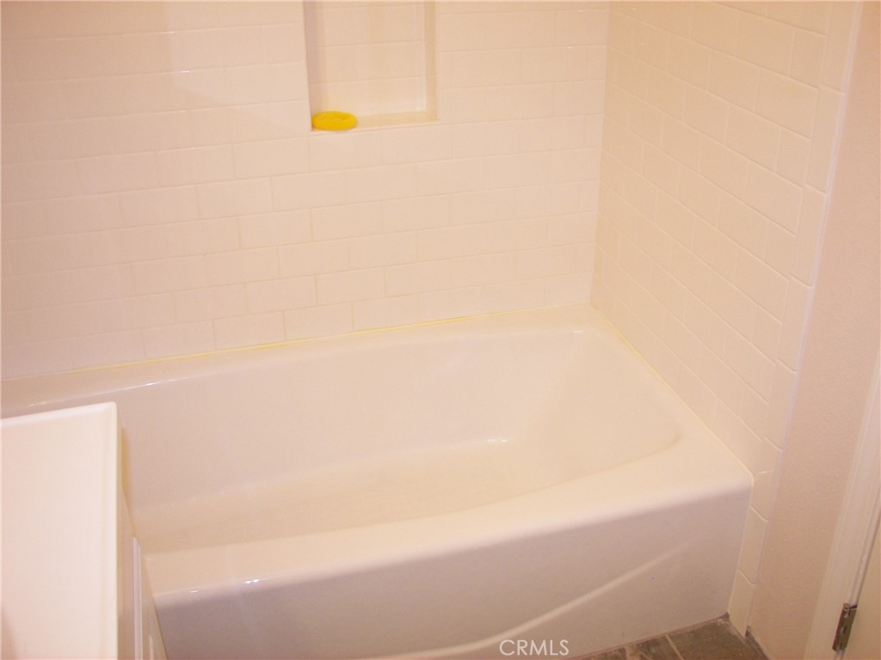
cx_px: 440
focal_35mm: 36
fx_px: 916
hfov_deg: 51.4
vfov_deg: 39.7
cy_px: 330
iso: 100
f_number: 2.8
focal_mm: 6
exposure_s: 1/10
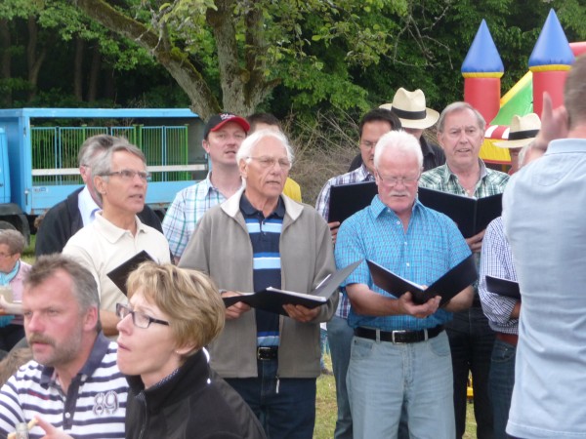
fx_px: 1744
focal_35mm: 103
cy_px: 220
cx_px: 293
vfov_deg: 14.4
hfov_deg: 19.1
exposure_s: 1/40
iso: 200
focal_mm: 17.5
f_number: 4.7
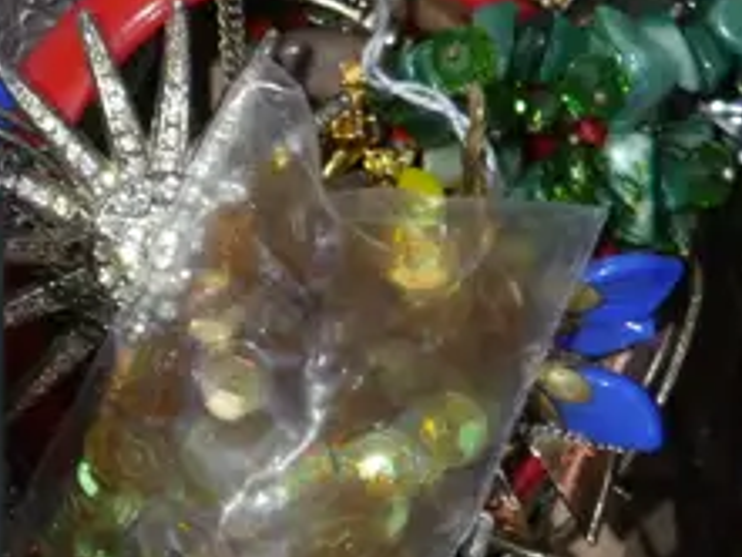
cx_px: -104
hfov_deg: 8.8
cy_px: -186
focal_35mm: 222
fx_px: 4761
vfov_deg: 6.6
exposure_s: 1/60
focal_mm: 24
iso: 500
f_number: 5.2
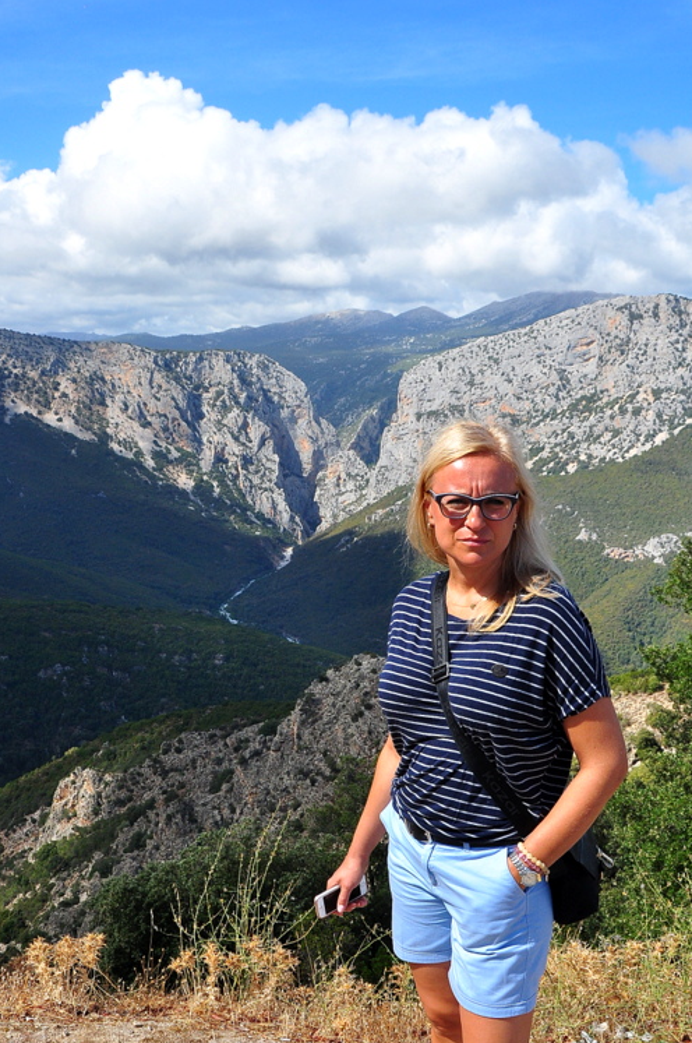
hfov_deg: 35.7
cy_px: 702
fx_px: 1070
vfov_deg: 50.9
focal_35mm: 37
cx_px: 268
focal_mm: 18
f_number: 10
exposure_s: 1/400
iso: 400
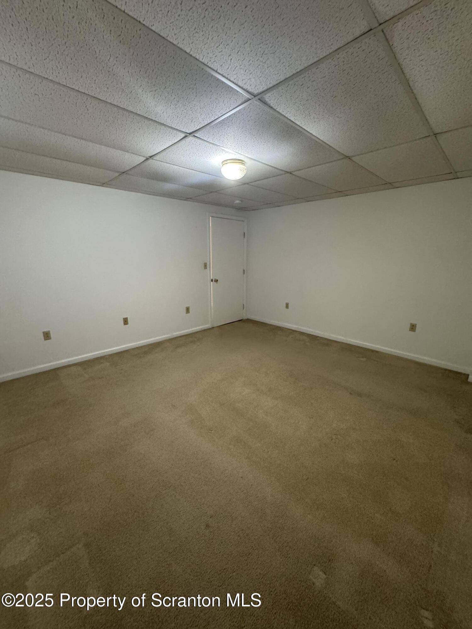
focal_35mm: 14
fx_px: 255
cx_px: 236
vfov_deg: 102.1
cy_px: 314
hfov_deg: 85.7
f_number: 2.2
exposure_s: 1/60
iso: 800
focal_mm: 2.22
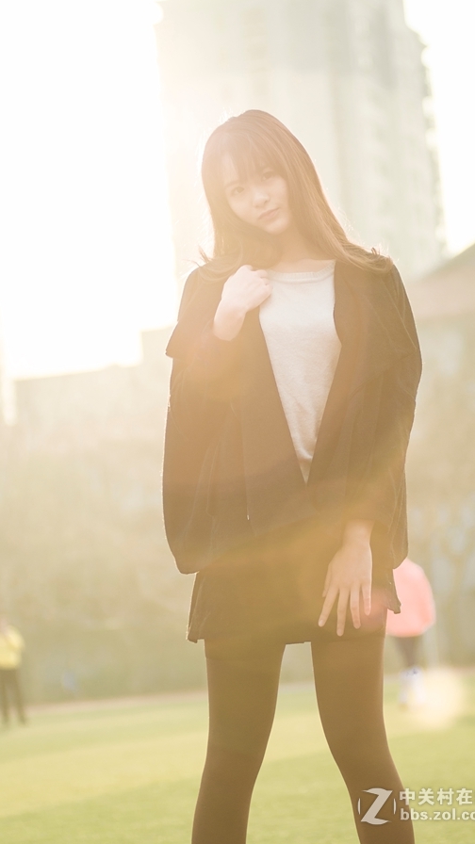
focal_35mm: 126
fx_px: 2821
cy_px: 423
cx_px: 271
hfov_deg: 9.6
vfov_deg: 17.0
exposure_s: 1/800
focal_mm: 80
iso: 250
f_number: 3.2
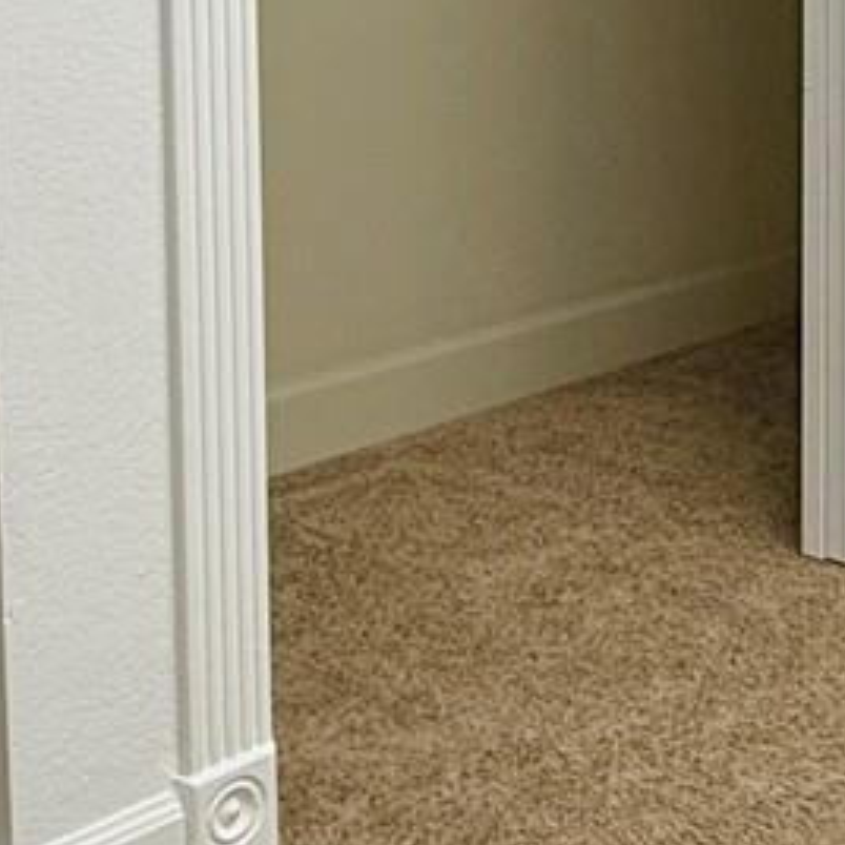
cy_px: -6
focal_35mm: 74
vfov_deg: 22.4
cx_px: 1047
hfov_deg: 21.5
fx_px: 2044
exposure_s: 1/120
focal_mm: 2.22
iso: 160
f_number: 2.2
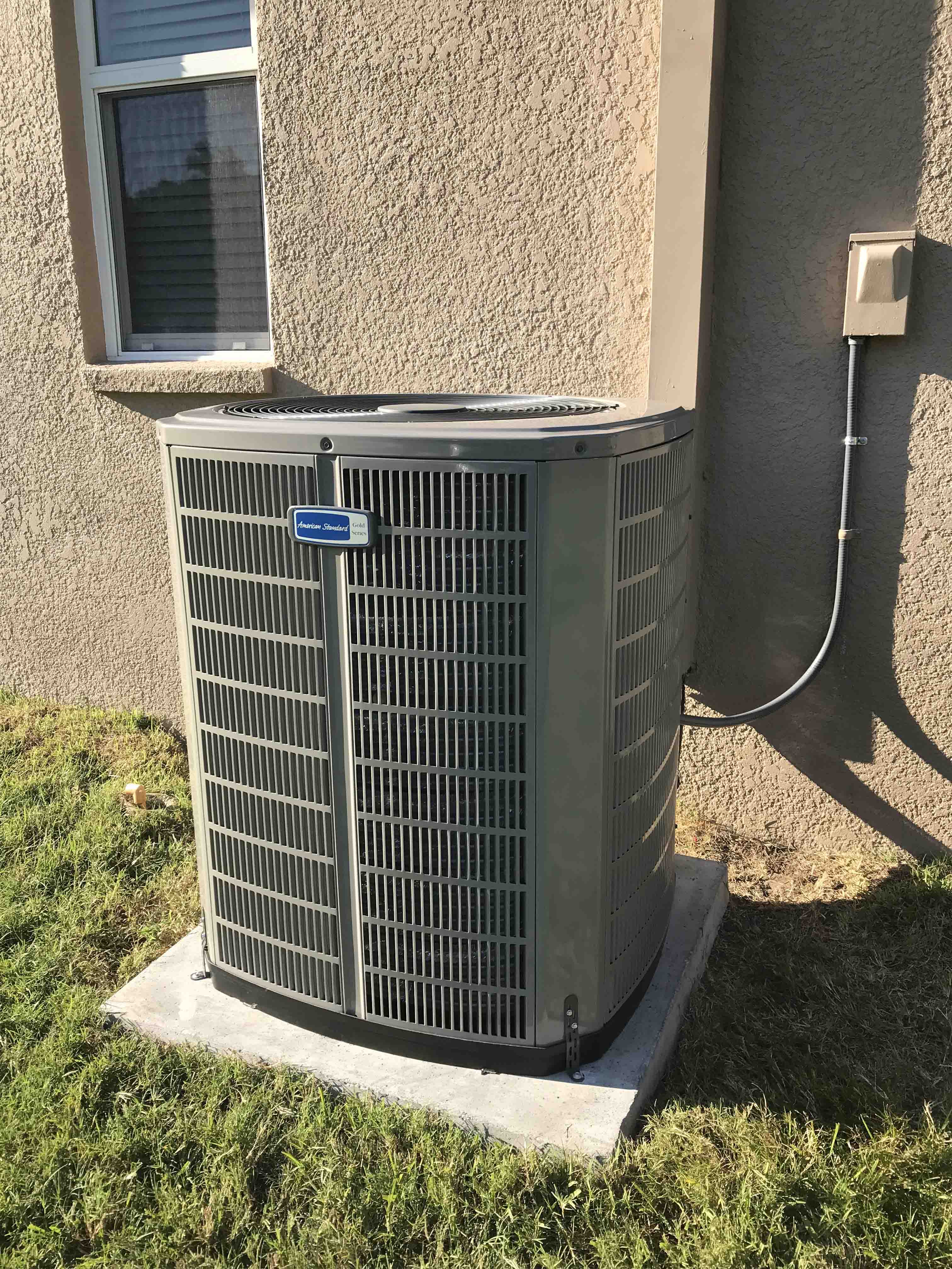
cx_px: 476
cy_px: 634
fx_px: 1027
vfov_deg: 63.4
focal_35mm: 28
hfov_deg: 49.7
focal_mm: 3.99
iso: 20
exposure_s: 1/825
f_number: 1.8
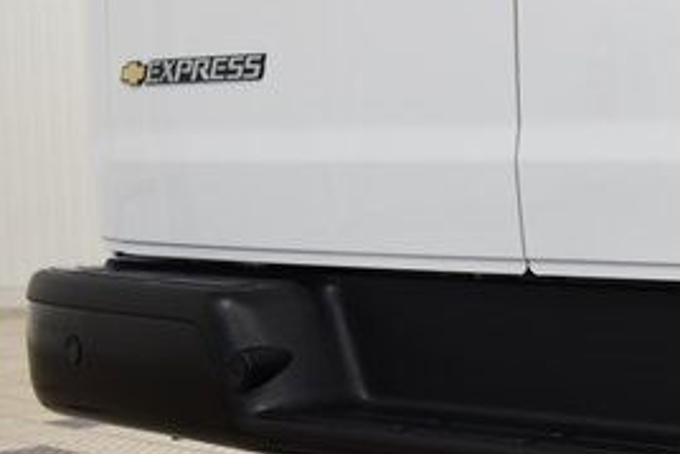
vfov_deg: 11.3
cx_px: 809
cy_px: 230
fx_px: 2306
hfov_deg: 16.1
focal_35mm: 122
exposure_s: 1/60
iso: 1600
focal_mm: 34
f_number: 7.1
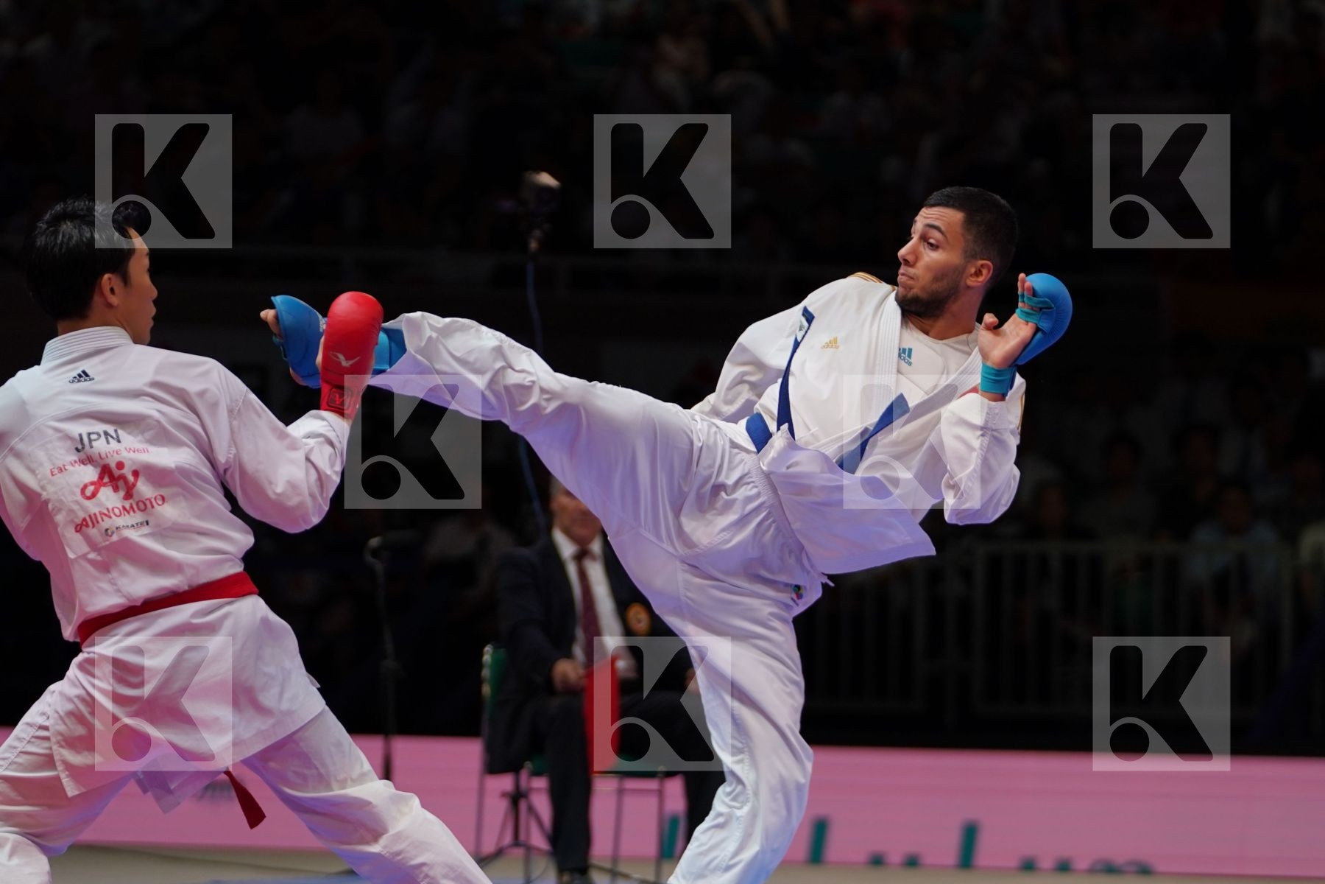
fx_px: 6845
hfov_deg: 11.1
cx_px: 662
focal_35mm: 186
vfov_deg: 7.4
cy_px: 442
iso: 640
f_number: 2.8
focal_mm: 124
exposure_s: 1/1000
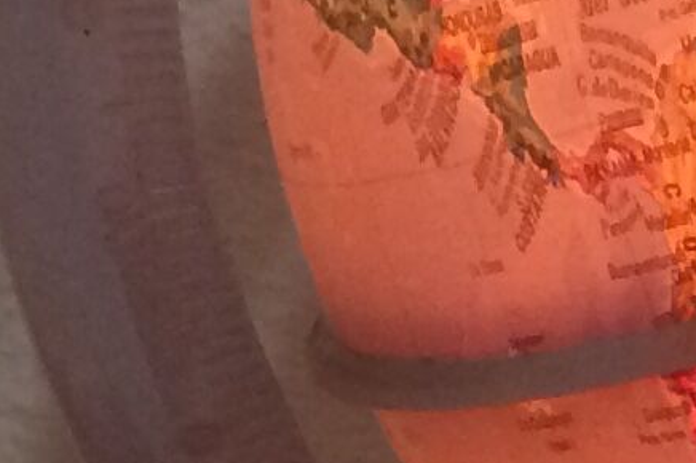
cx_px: 1312
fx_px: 4366
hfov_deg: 8.7
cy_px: 755
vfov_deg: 6.0
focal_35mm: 226
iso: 200
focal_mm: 4.15
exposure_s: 1/33
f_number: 2.2
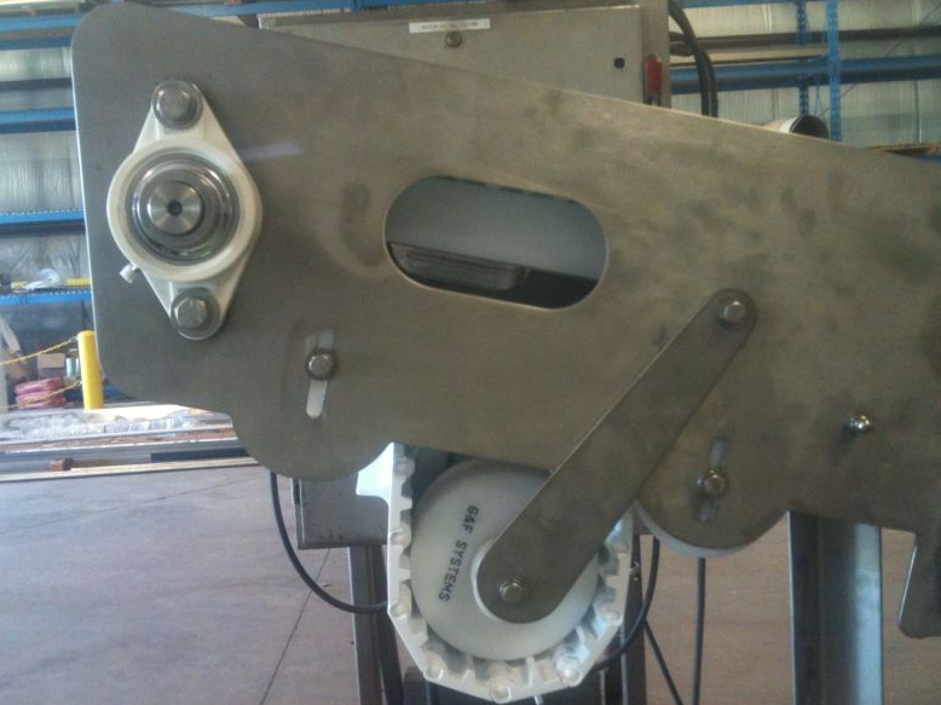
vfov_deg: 39.6
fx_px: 978
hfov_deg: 51.4
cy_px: 347
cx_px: 467
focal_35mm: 36
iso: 250
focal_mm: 3.85
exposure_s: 1/15
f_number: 2.8
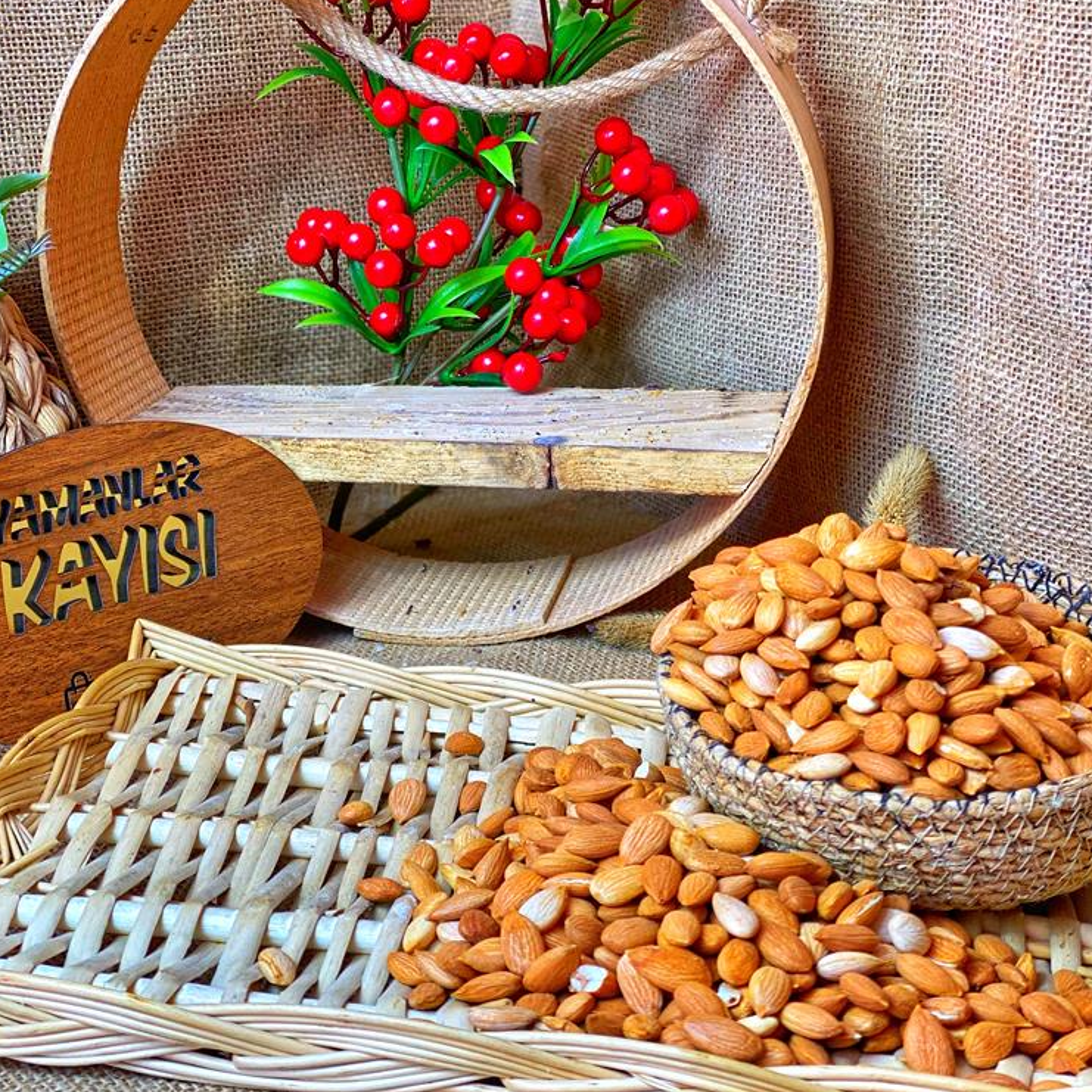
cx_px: 488
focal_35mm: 62
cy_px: 542
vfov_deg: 27.7
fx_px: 2213
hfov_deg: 27.7
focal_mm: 6
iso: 64
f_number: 2
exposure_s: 1/100
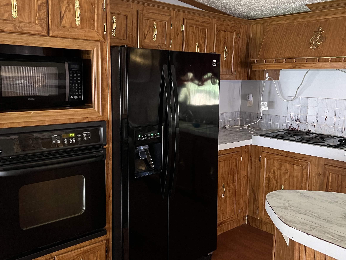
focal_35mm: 34
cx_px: 171
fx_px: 340
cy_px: 117
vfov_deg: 41.7
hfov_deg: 54.0
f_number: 1.5
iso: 640
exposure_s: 1/40
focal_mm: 5.7
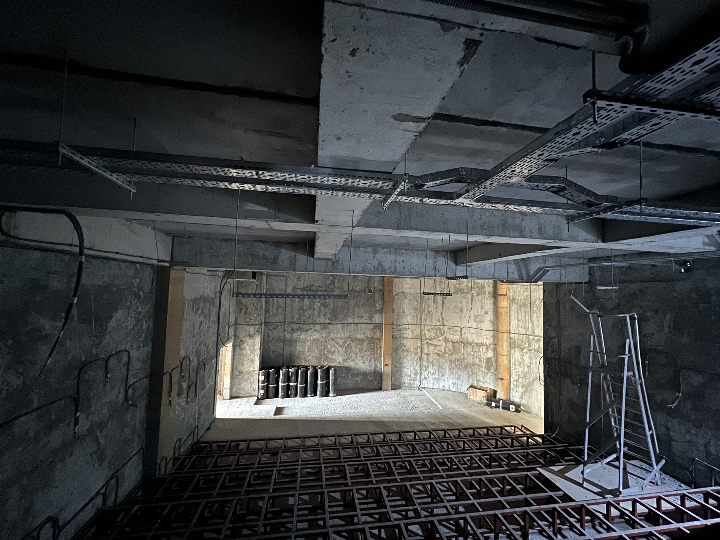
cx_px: 360
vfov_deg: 89.9
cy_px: 270
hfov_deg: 106.2
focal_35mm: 13
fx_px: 270
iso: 1000
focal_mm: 1.57
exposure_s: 1/14
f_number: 1.8
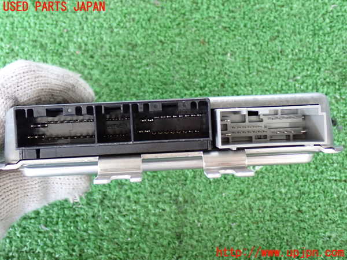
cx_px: 174
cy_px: 130
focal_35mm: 47
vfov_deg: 30.9
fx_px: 471
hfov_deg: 40.4
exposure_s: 1/50
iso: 800
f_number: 3.1
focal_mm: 8.4
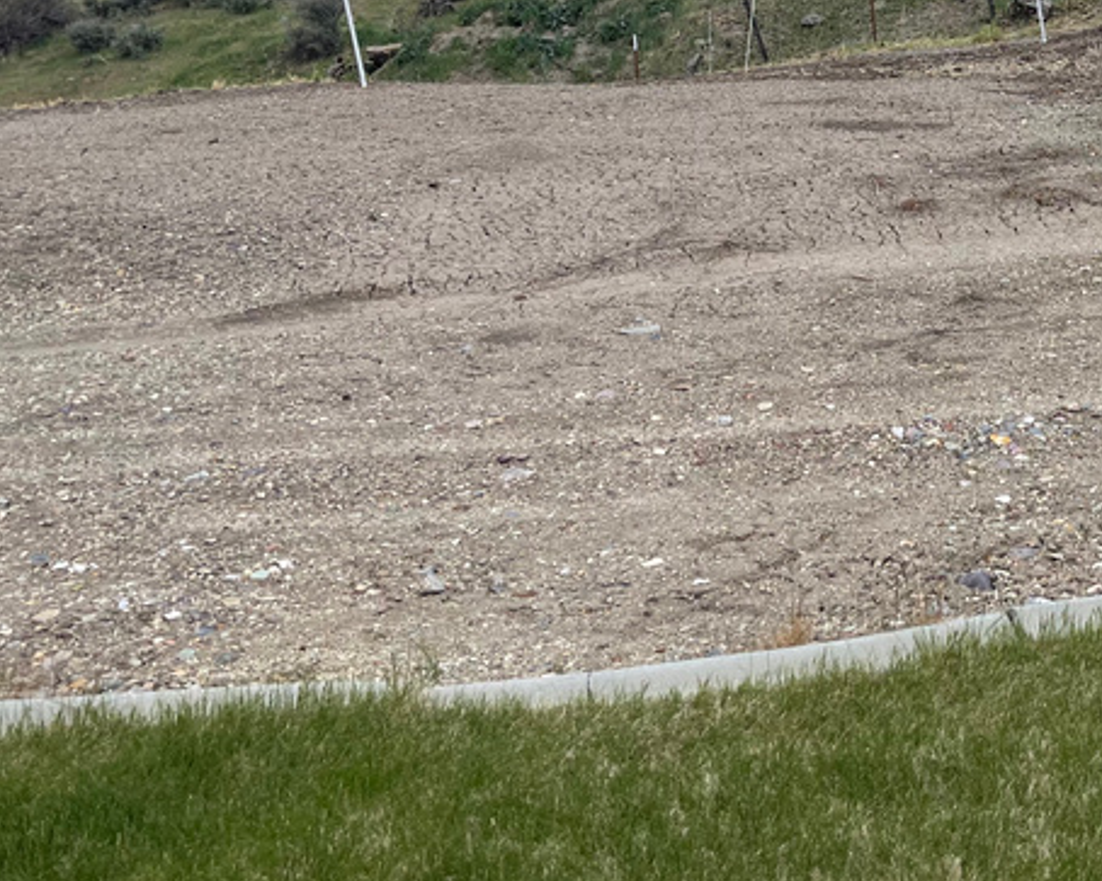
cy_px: 90
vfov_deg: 26.7
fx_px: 1793
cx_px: 990
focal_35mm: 55
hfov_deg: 32.5
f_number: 1.6
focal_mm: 5.1
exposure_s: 1/3448
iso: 32
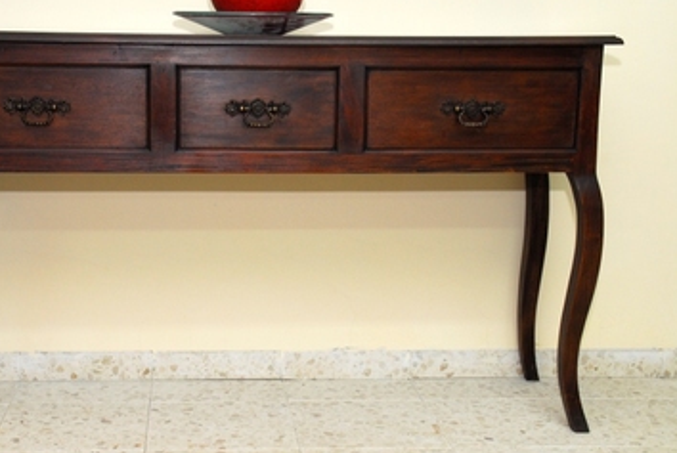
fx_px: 1149
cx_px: 254
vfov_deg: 22.3
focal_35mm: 61
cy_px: 234
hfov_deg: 32.7
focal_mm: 32
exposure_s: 1/50
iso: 320
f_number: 6.3
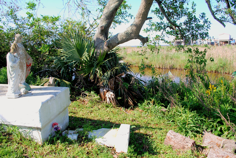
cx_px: 118
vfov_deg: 48.0
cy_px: 79
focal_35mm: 27
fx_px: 177
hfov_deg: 67.3
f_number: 5.6
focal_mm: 18
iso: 100
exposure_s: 1/125
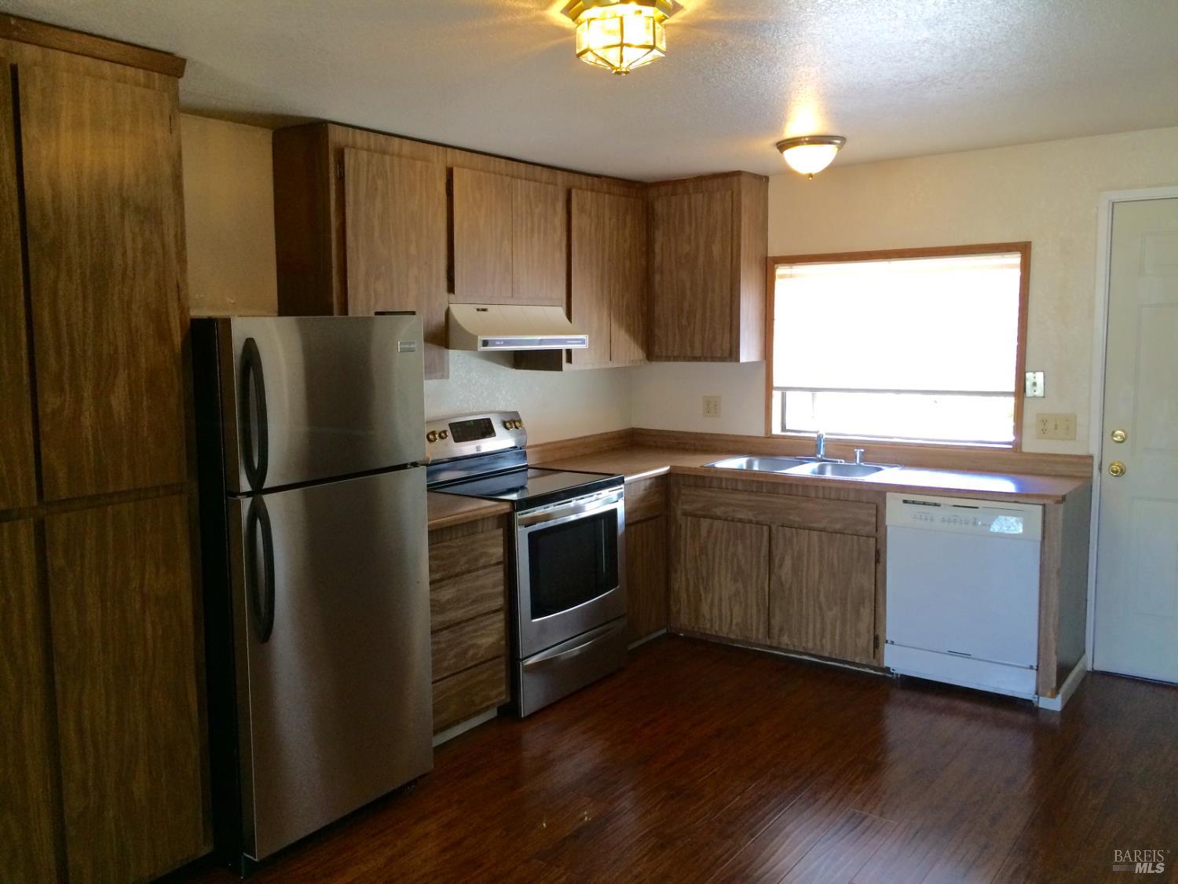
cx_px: 589
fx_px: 987
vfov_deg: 48.2
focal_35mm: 29
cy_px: 442
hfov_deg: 61.7
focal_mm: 4.15
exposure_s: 1/30
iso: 64
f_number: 2.2
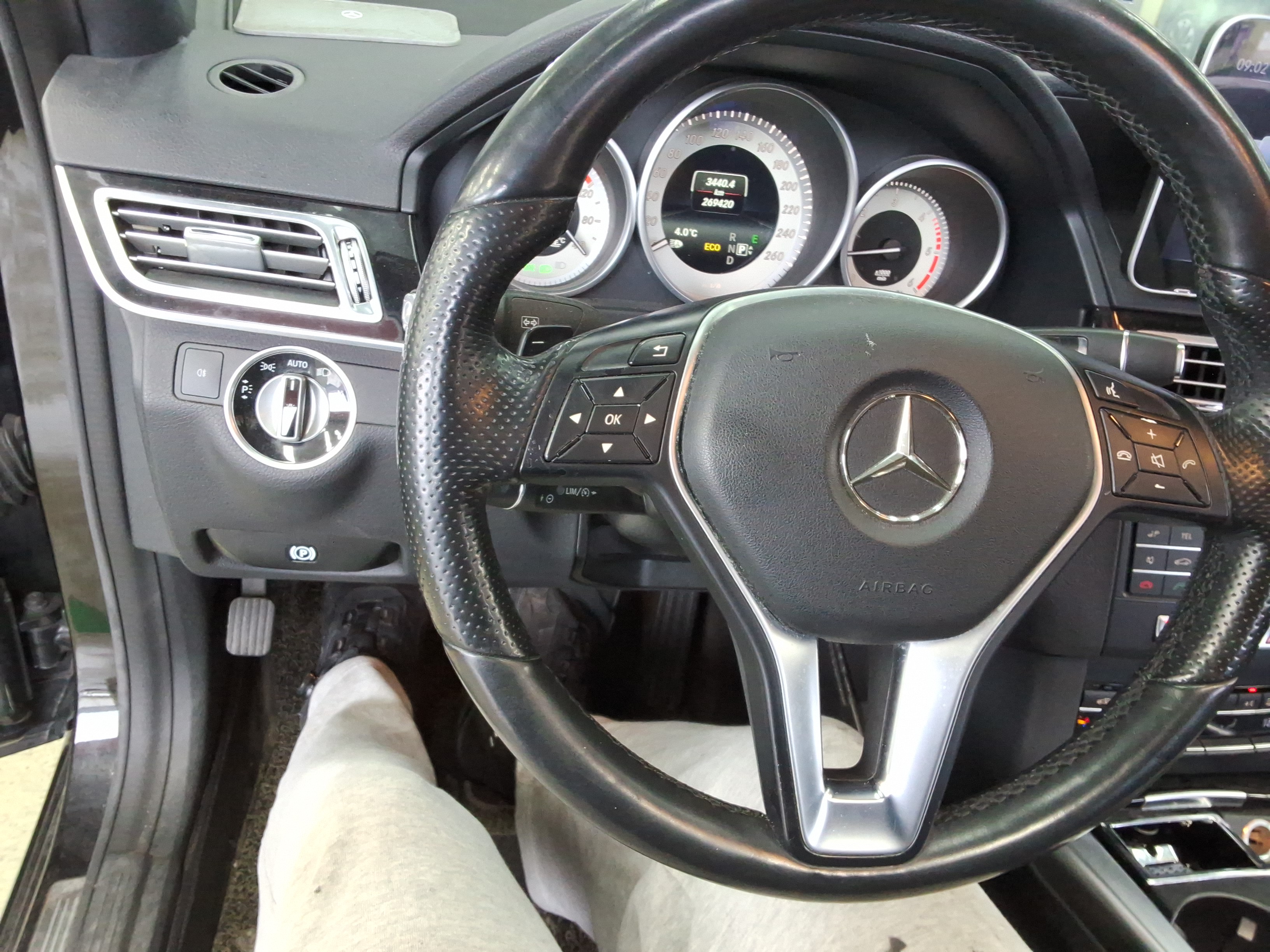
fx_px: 1027
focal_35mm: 28
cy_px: 476
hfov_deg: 63.4
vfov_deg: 49.7
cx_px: 635
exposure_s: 1/30
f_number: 1.9
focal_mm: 2.91
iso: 170
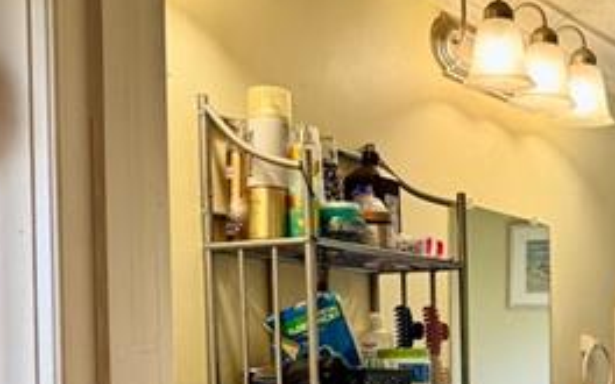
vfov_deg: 16.9
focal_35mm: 74
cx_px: 596
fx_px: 1240
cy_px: 456
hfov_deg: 26.5
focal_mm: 6.76
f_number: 1.78
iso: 100
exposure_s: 1/120
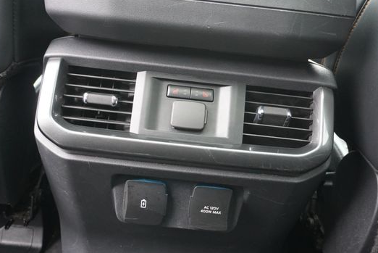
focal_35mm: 39
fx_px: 406
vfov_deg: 34.6
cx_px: 191
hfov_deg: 50.0
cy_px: 113
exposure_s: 1/60
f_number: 4
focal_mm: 21
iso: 2500
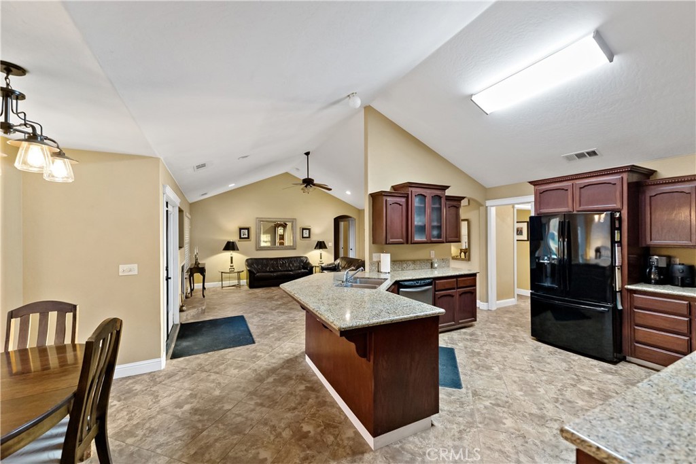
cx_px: 348
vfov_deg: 81.2
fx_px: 271
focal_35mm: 14
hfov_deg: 104.2
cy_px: 232
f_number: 2.8
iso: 2000
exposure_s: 1/160
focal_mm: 14
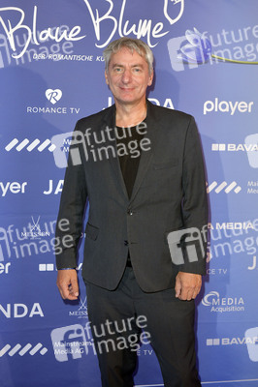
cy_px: 194
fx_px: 592
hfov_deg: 24.6
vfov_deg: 36.3
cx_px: 129
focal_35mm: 55
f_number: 5.6
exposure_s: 1/250
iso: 1600
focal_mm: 55
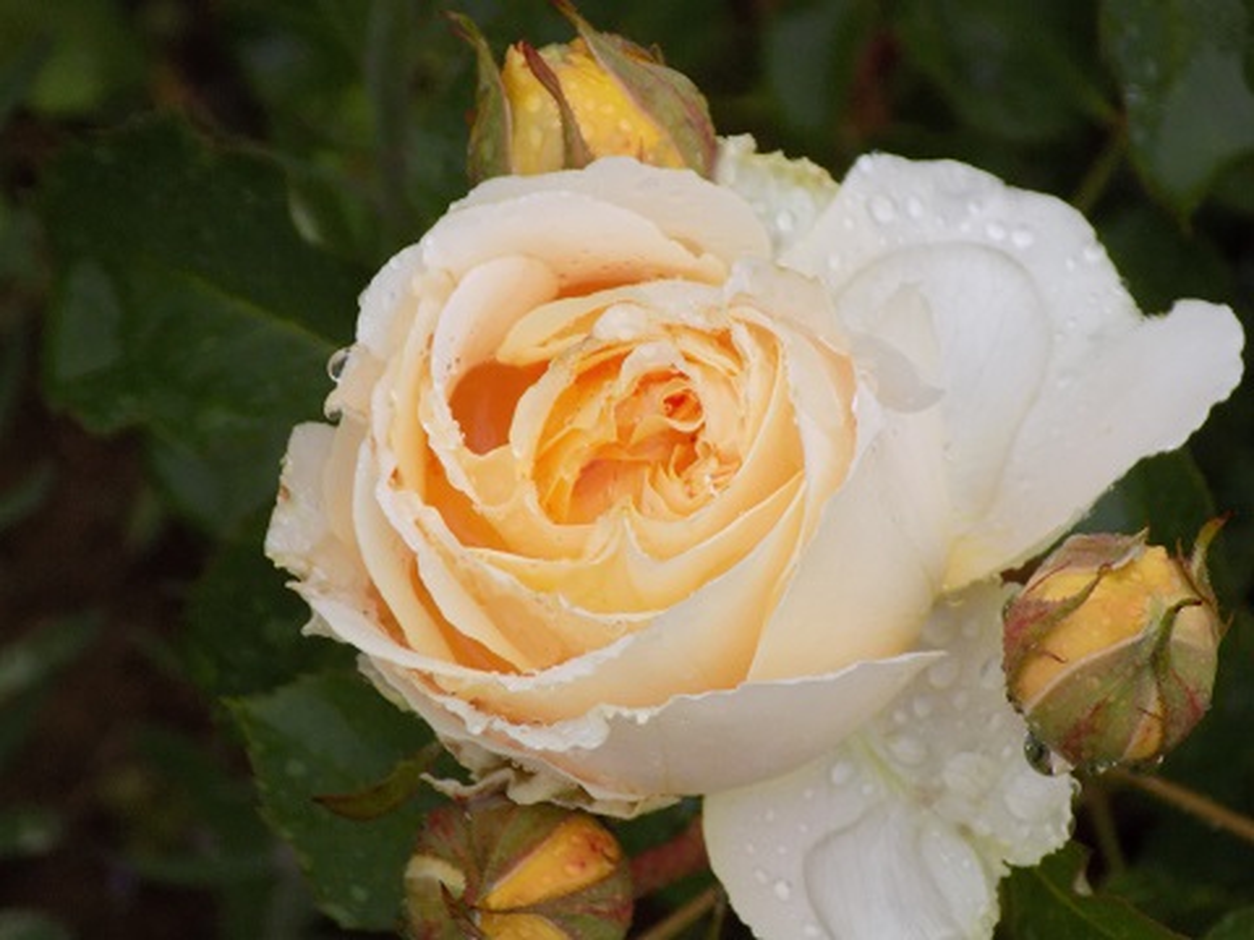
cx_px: 627
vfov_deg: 7.8
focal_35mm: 190
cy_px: 470
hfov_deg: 10.4
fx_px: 6883
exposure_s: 1/30
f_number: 5.4
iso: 280
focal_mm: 33.7
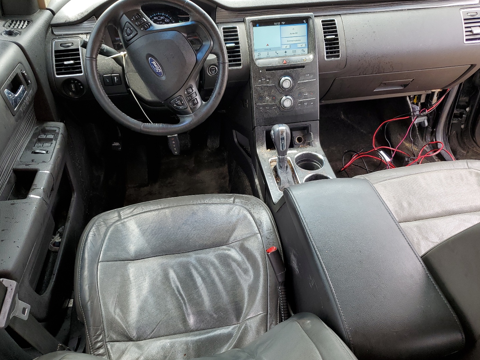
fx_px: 402
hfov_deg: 61.6
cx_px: 235
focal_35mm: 29
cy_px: 173
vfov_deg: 48.2
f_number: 1.5
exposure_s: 1/227
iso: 50
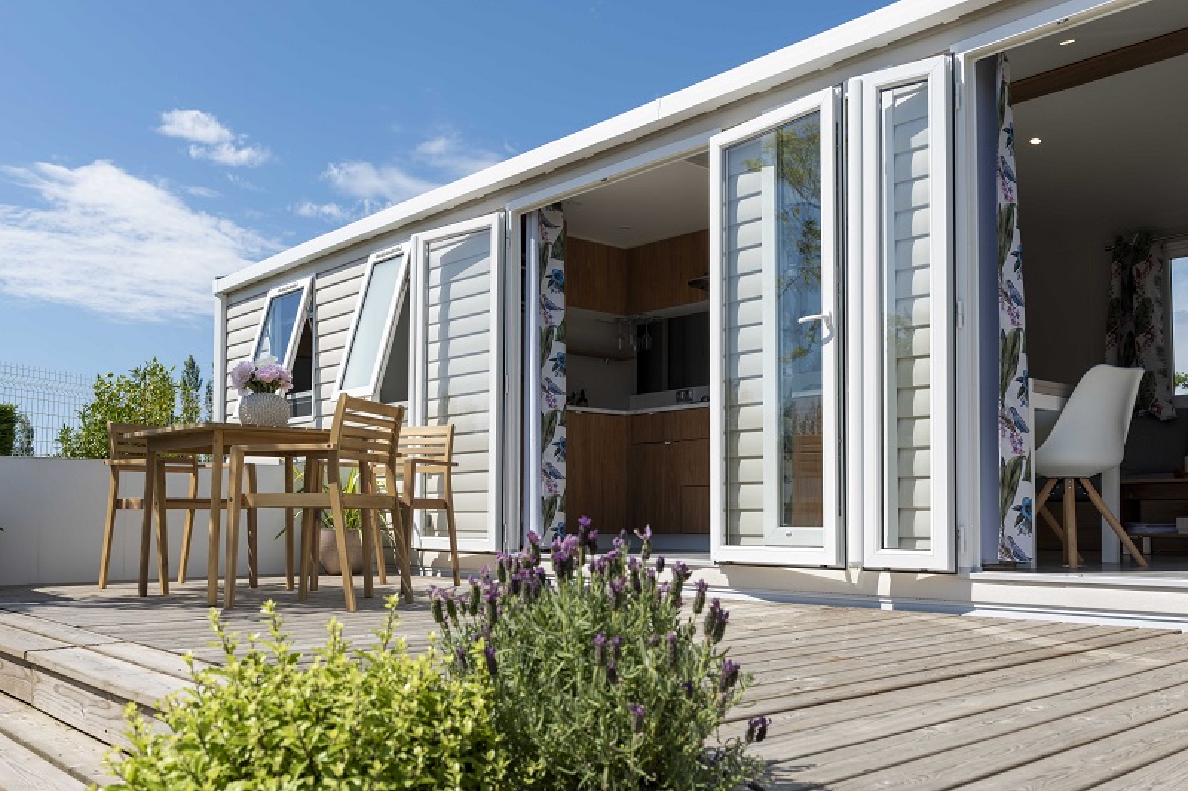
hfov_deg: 58.7
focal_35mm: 32
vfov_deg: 41.1
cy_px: 396
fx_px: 1056
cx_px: 594
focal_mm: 32
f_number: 7.1
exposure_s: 1/400
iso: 125
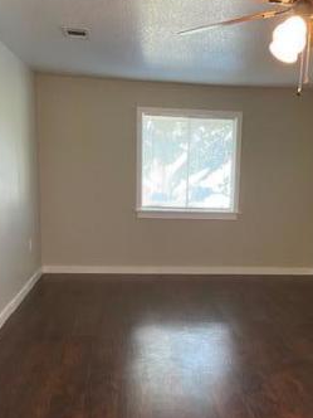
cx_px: 204
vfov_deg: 40.0
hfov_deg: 30.7
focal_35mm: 47
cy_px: 278
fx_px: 567
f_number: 1.8
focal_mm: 4.25
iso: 320
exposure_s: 1/60
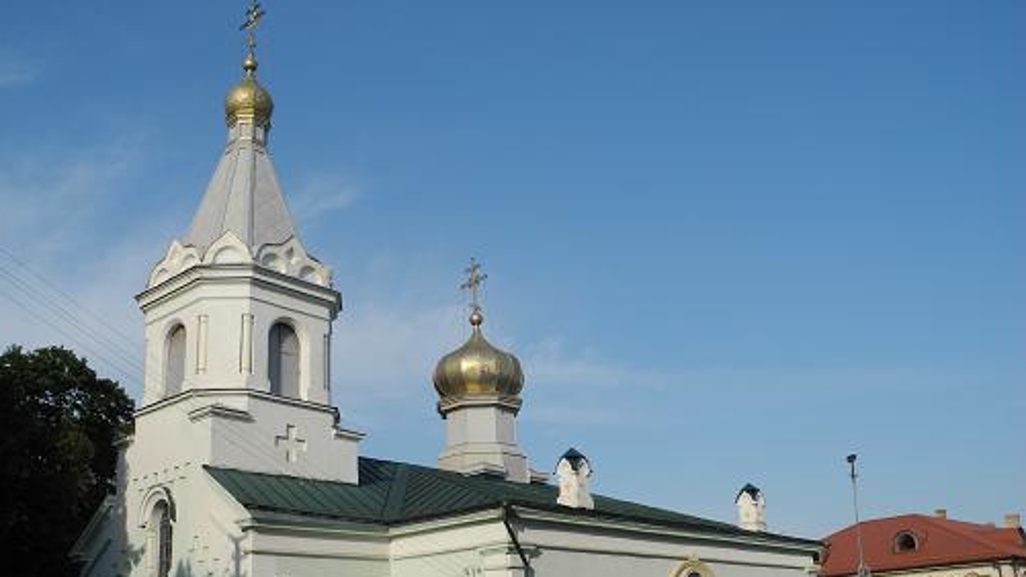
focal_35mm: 39
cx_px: 504
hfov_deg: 51.6
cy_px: 391
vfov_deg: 30.2
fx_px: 1061
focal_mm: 7.4
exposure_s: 1/800
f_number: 5
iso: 100
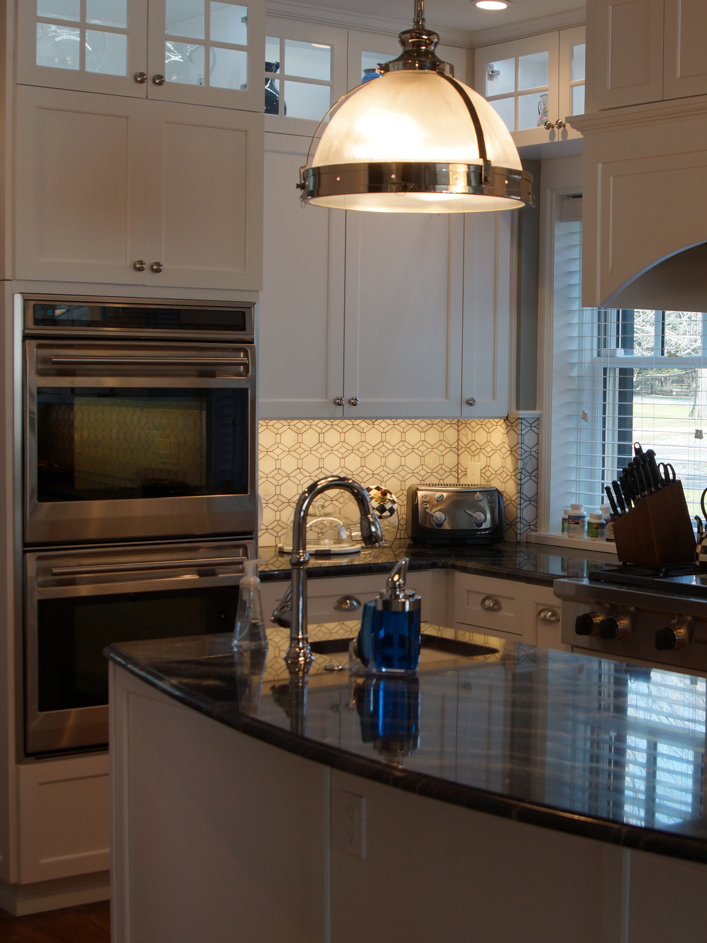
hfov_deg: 23.7
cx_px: 555
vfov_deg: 31.7
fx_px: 1661
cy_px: 470
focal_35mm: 61
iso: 200
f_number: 4.5
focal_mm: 28
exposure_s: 1/80
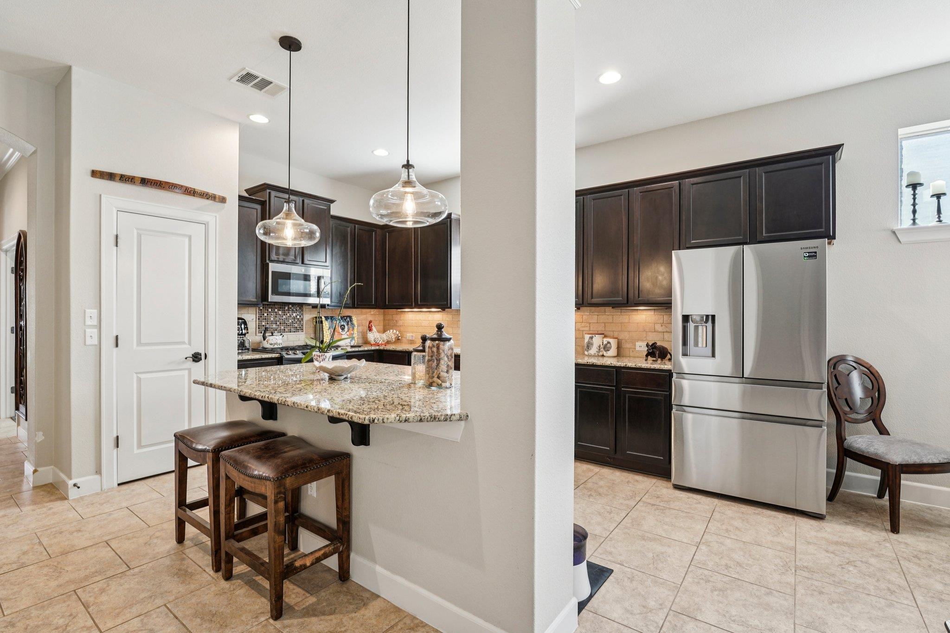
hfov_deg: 95.0
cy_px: 316
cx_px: 475
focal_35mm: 16
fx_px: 435
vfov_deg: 72.0
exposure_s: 1/15
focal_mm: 16.5
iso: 400
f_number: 8
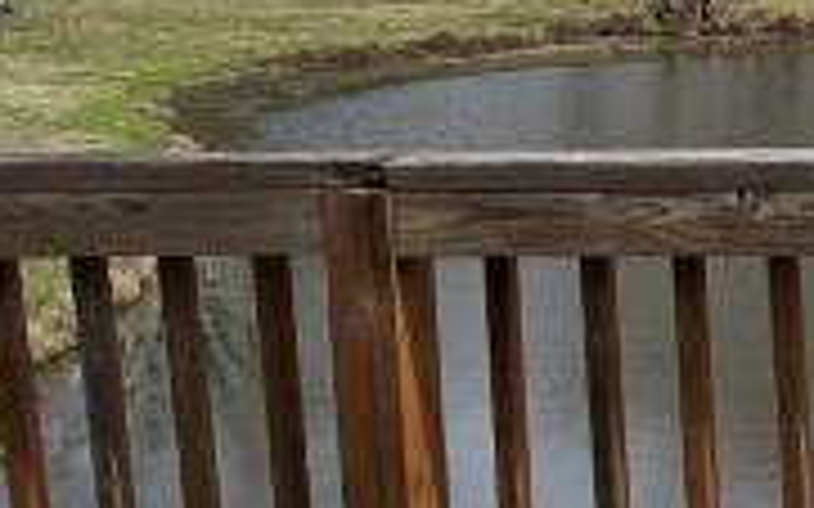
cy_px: 54
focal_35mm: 78
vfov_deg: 16.5
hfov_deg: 18.7
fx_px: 1730
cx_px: 1561
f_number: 2.2
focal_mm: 2.2
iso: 50
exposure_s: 1/2664
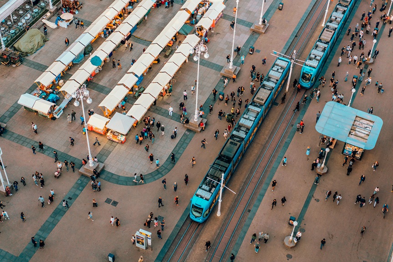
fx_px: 601
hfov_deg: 36.2
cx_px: 196
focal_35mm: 55
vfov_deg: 24.6
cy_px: 131
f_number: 2.2
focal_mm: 55
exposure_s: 1/500
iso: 640
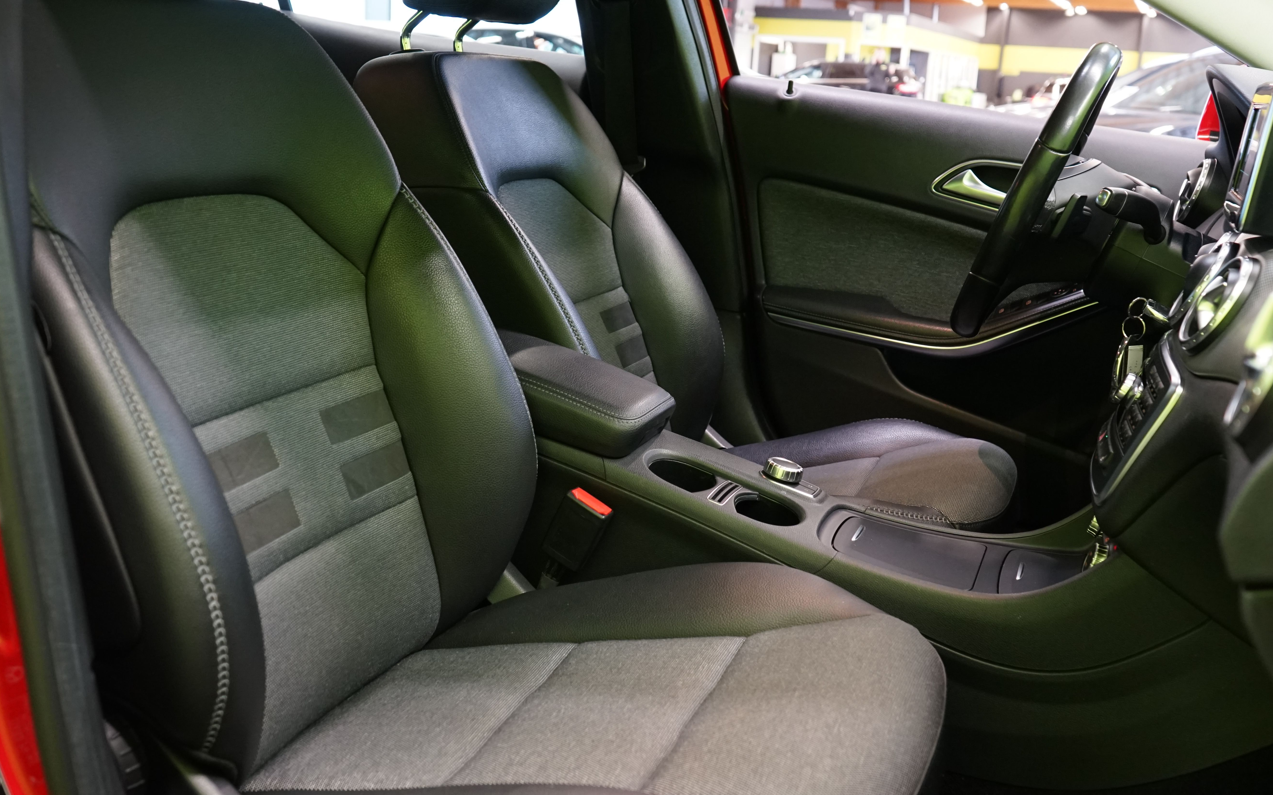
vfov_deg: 34.4
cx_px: 659
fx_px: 1284
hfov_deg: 52.7
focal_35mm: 37
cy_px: 396
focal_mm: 32
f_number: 5
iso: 2000
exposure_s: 1/20
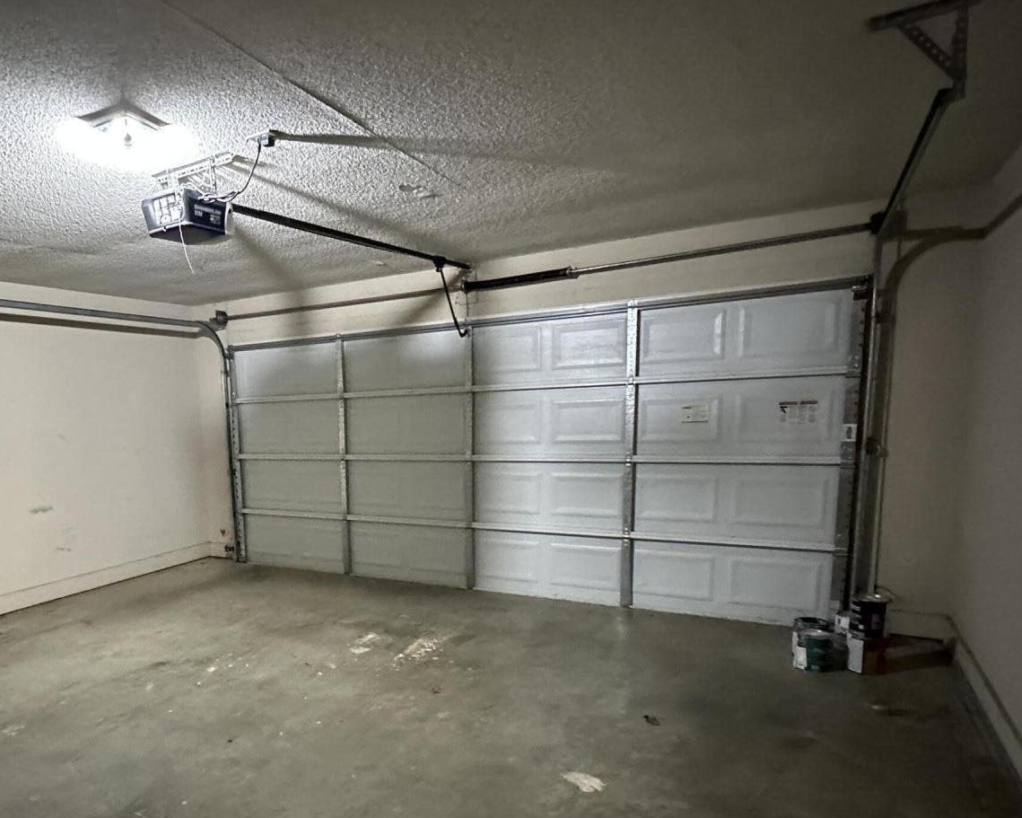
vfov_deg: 57.9
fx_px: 726
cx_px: 315
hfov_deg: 67.7
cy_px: 520
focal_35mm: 24
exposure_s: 1/40
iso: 1000
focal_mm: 2.22
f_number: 2.2
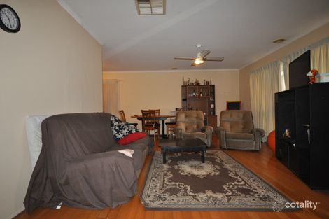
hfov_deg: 90.0
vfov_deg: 67.3
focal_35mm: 18
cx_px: 164
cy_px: 110
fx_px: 164
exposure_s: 1/60
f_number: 4.5
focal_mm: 12
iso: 800
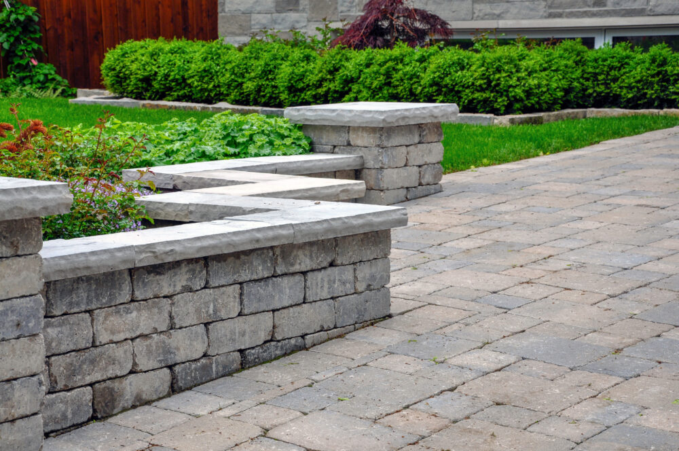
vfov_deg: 14.7
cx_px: 340
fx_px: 1752
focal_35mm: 93
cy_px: 226
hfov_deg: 21.9
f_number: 9
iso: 200
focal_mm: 62
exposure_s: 1/100
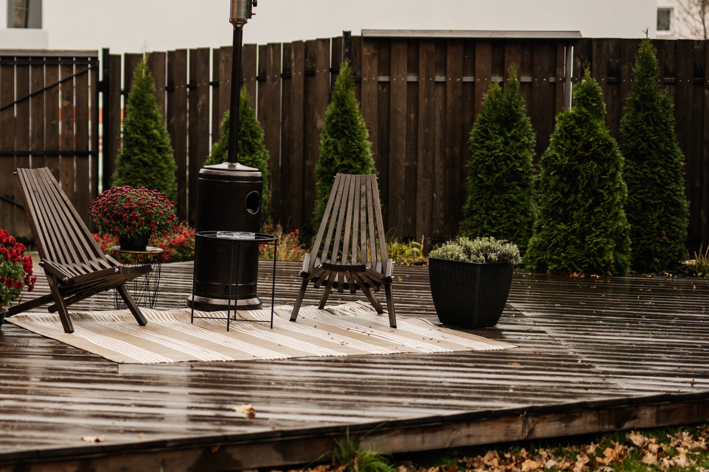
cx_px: 163
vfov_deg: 16.6
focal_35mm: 82
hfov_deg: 24.4
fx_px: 1615
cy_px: 194
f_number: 1.2
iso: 640
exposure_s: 1/1600
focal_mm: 50
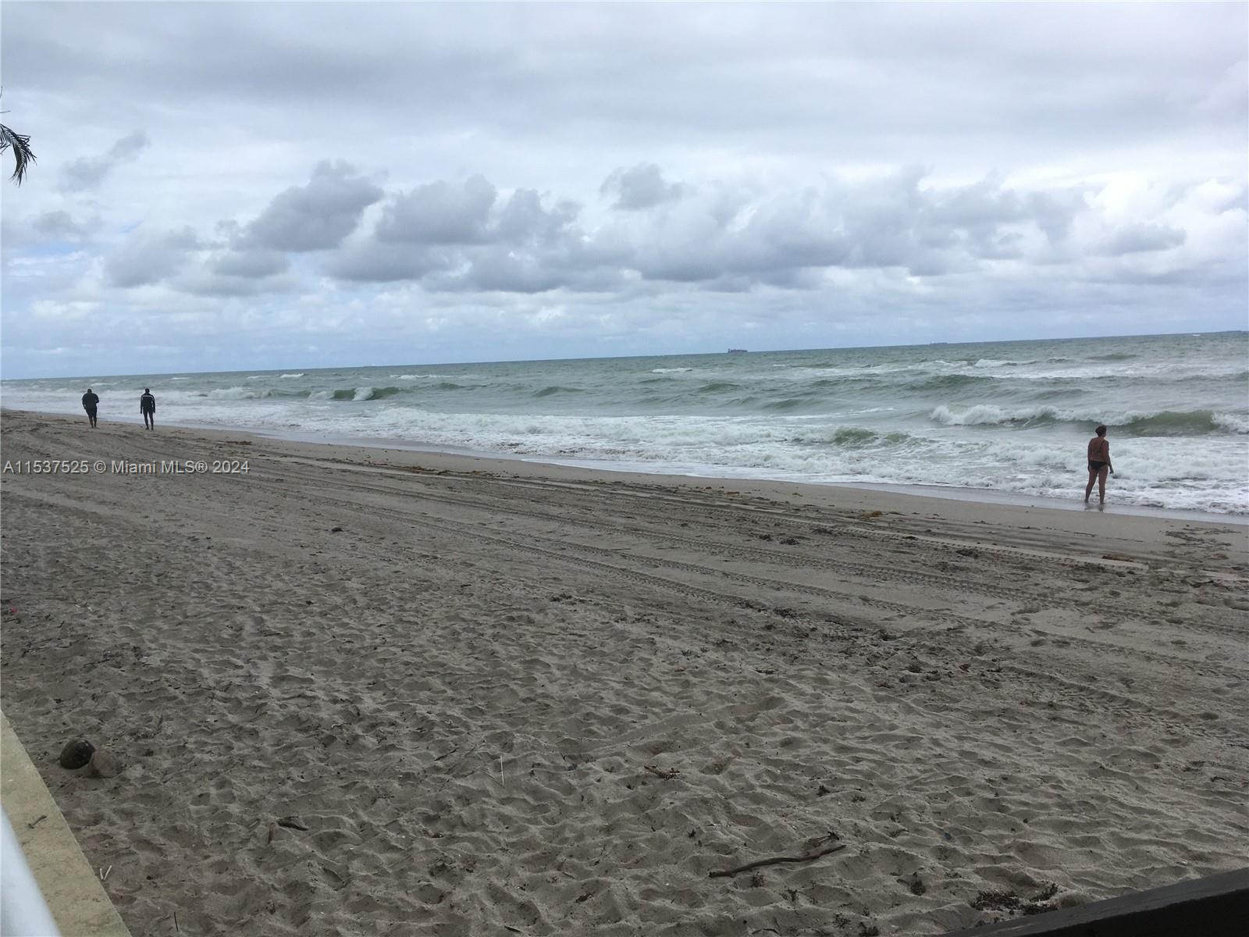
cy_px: 468
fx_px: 1046
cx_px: 624
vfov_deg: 48.2
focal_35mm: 29
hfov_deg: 61.7
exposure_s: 1/2024
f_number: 2.2
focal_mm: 4.15
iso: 25
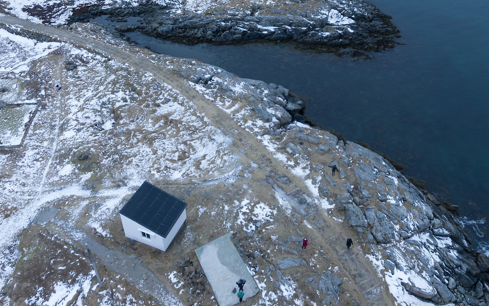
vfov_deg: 40.5
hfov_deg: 62.8
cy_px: 73
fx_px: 400
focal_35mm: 30
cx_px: 261
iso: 200
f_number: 5.6
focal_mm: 10
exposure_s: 1/15
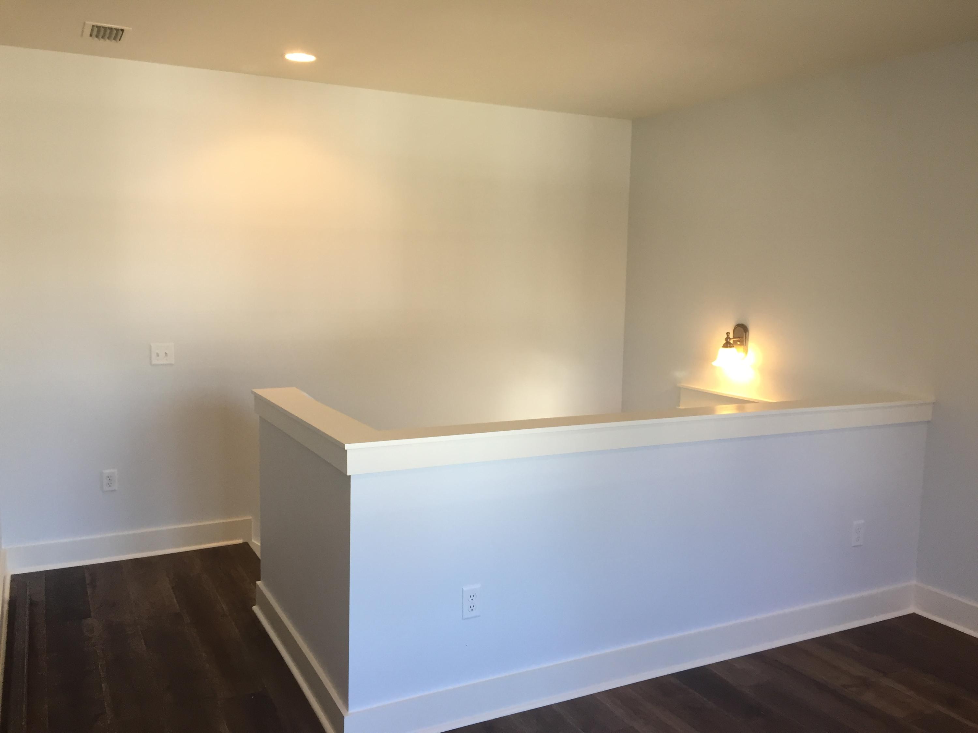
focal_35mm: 29
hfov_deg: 61.7
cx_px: 489
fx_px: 819
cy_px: 366
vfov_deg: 48.2
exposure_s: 1/30
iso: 32
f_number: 2.2
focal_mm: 4.15
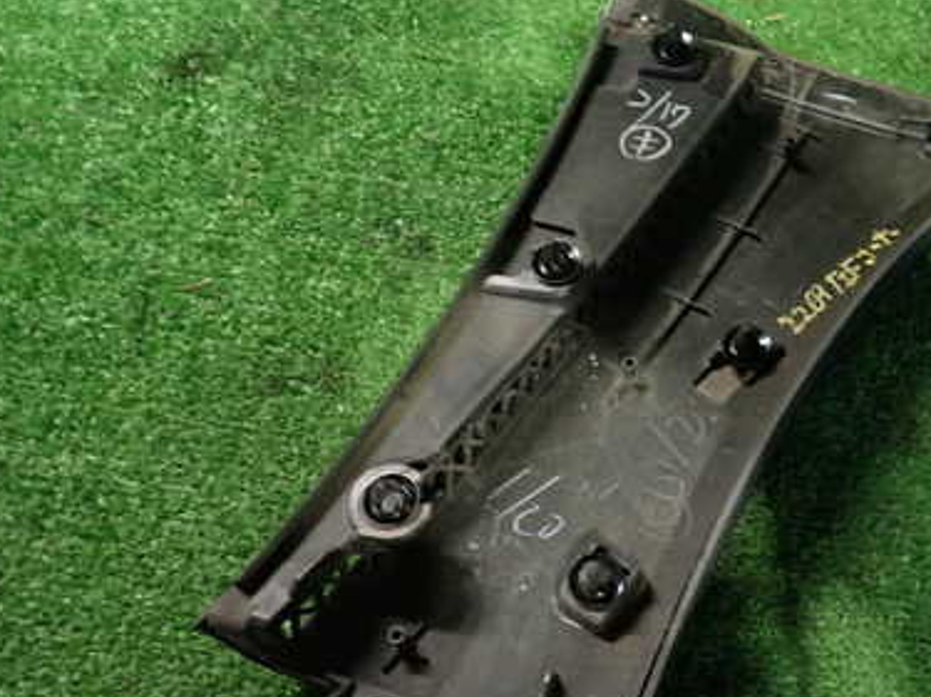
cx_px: 628
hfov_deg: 46.0
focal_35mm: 40
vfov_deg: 35.9
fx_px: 1075
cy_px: 399
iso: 500
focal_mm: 4.5
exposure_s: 1/30
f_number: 2
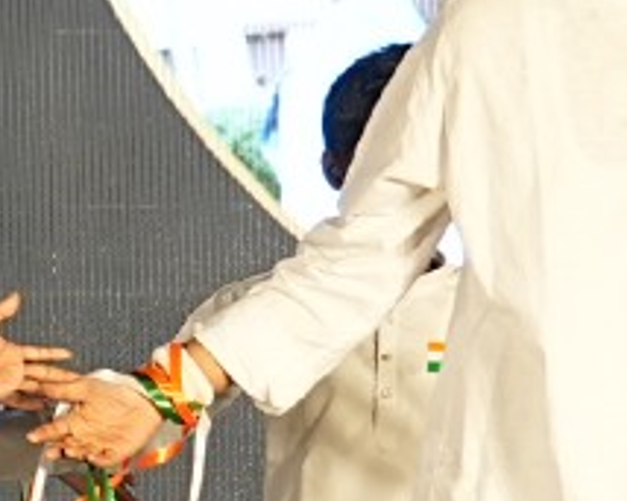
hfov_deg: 5.1
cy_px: 242
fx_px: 6937
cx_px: -675
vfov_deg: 4.1
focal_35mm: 374
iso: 640
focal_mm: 41
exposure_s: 1/200
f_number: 4
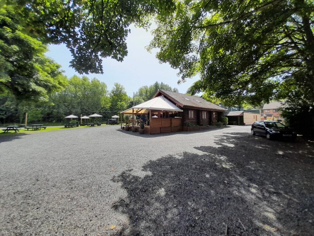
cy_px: 118
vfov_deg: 89.9
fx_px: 118
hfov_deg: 106.2
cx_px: 157
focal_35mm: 13
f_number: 2.2
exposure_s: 1/713
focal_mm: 1.13
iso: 40
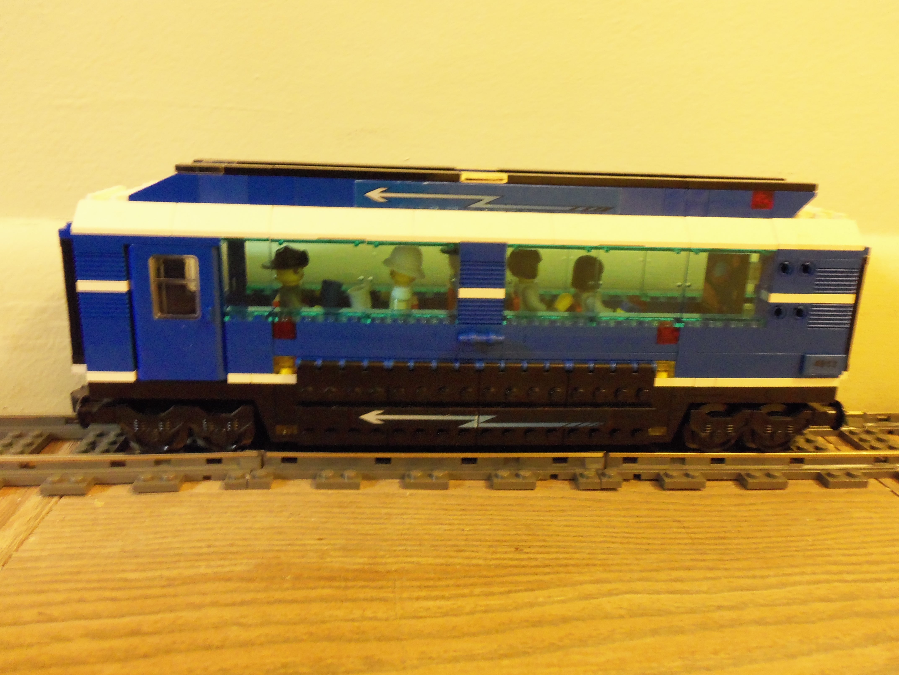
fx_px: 727
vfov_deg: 49.7
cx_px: 450
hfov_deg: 63.4
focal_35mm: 28
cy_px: 338
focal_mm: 5.1
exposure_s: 1/3.2
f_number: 3.3
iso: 400
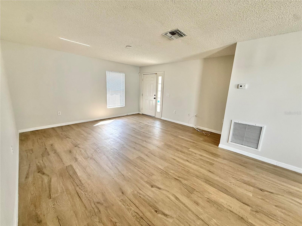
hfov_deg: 102.1
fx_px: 122
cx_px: 151
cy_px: 113
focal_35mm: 14
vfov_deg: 85.7
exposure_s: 1/120
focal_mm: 2.22
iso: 125
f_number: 2.2
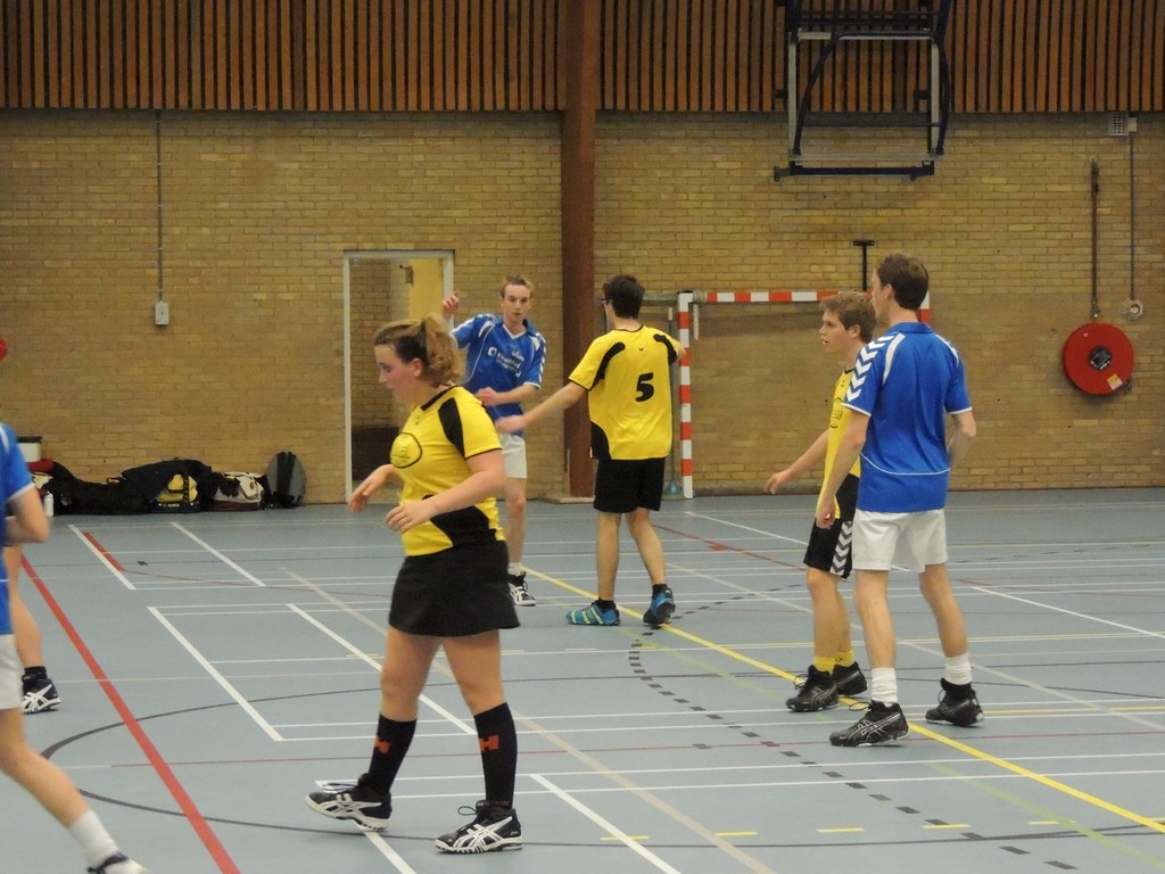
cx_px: 582
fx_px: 3534
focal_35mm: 105
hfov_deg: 18.7
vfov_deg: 14.1
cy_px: 437
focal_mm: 18.7
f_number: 4.2
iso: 3200
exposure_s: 1/100
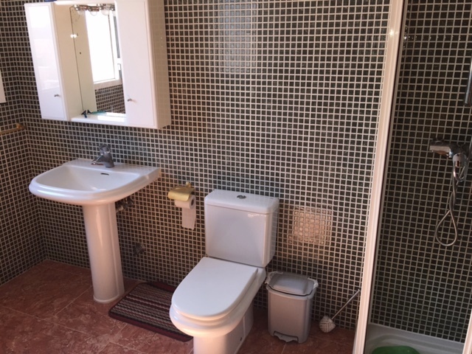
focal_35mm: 29
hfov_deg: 61.7
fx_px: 395
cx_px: 236
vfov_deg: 48.2
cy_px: 177
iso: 32
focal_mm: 4.15
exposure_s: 1/100
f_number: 2.2
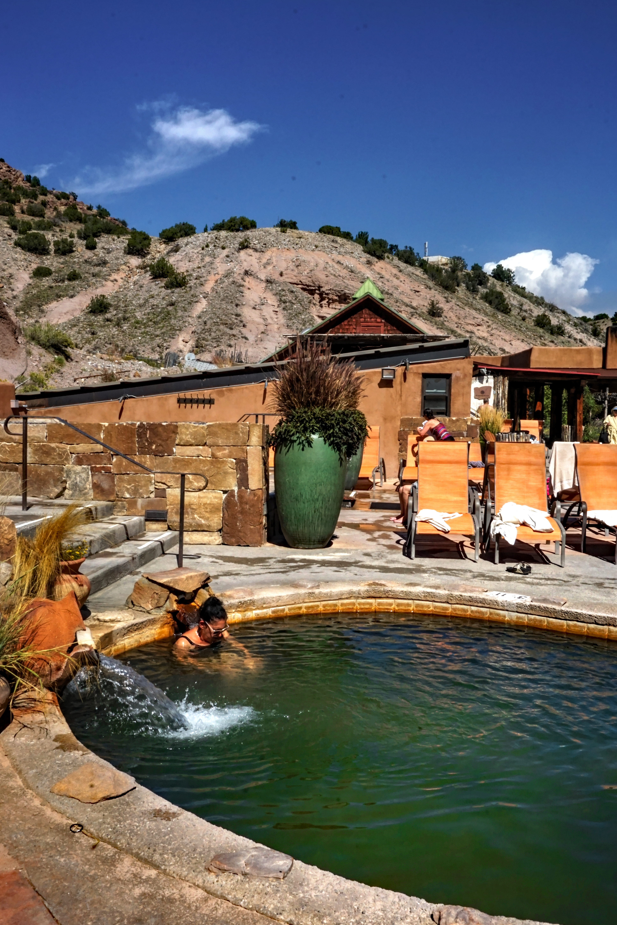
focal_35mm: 34
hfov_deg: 38.9
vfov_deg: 55.8
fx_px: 874
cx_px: 310
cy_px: 456
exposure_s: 1/200
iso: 400
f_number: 25
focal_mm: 22
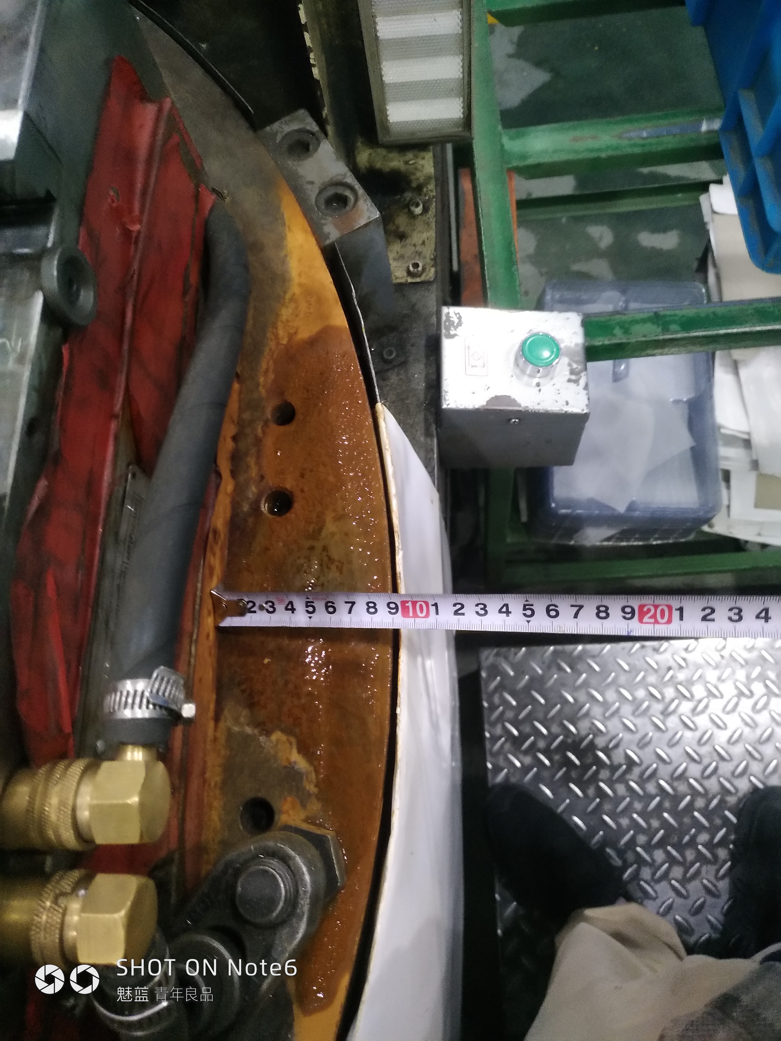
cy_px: 520
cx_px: 390
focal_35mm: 24
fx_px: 722
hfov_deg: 56.8
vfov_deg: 71.6
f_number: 1.9
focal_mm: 3.94
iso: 993
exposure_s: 1/20
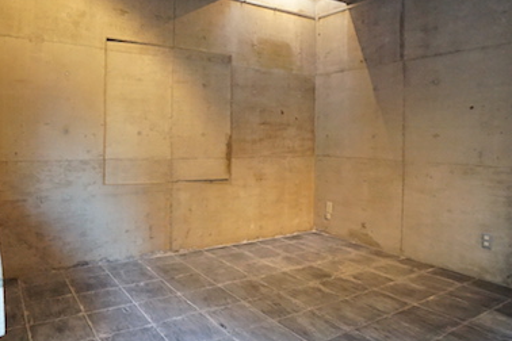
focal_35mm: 25
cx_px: 223
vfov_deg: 51.1
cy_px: 145
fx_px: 356
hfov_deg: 71.2
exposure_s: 1/60
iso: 4000
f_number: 4
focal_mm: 10
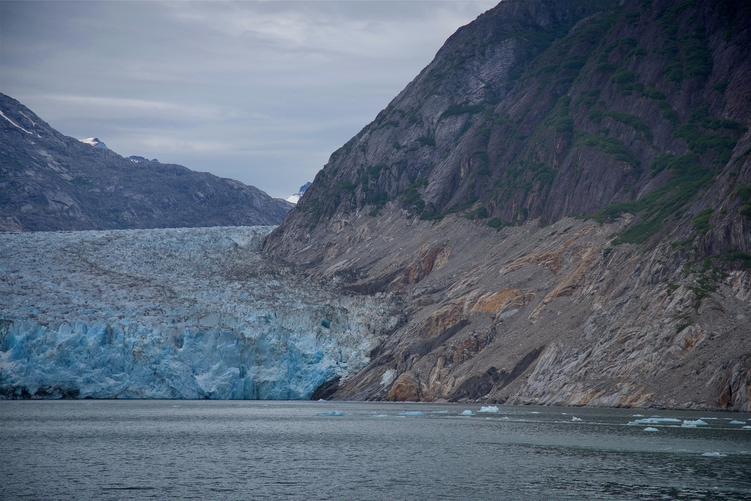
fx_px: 2504
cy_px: 250
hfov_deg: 17.1
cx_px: 376
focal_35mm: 120
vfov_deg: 11.4
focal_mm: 120
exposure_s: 1/250
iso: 100
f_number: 5.6
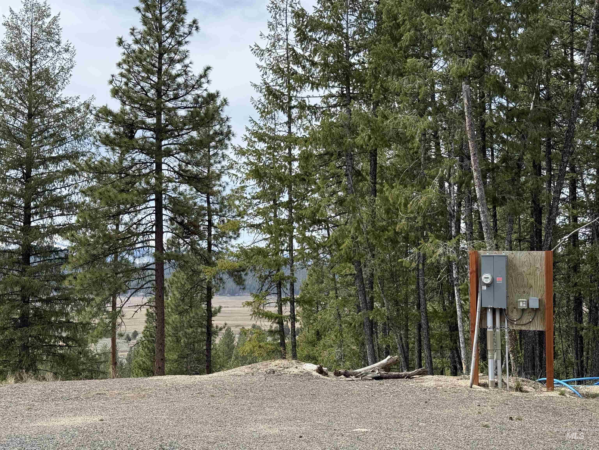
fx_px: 831
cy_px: 225
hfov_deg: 39.7
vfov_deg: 30.3
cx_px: 300
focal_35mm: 48
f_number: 1.78
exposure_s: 1/2976
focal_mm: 6.76
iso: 100
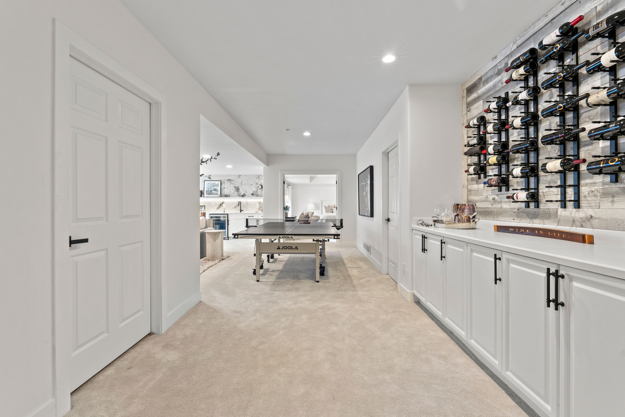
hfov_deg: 96.7
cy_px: 208
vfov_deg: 73.7
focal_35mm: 16
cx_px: 312
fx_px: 278
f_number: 8
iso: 200
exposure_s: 1
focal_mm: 16
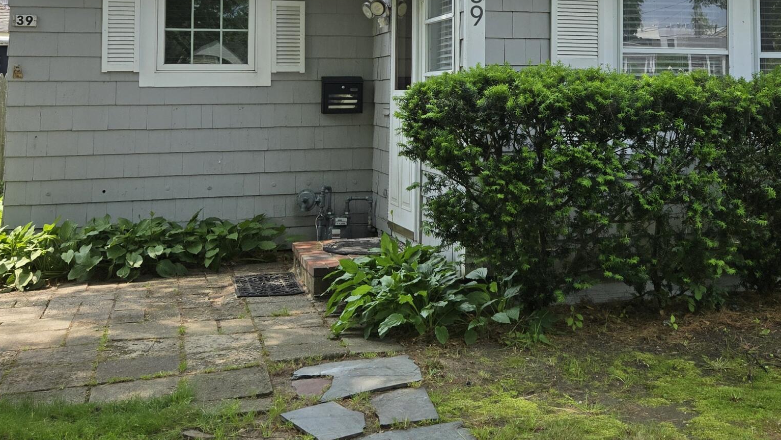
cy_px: 36
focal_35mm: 49
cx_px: 529
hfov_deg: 41.5
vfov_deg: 23.7
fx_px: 1015
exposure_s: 1/2921
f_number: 1.8
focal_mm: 5.4
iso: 64
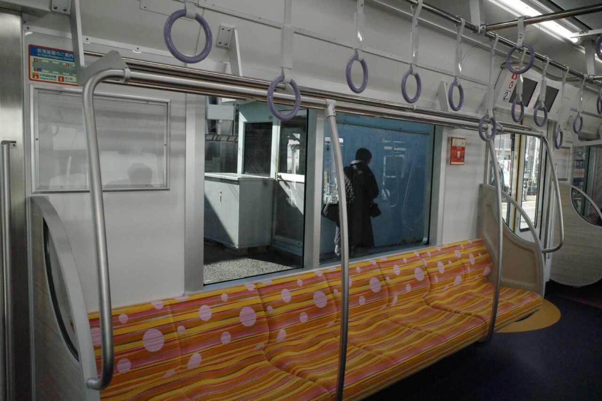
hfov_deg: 65.5
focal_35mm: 28
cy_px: 200
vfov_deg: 46.4
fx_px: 468
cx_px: 301
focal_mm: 18.3
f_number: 5.6
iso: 6400
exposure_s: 1/1250
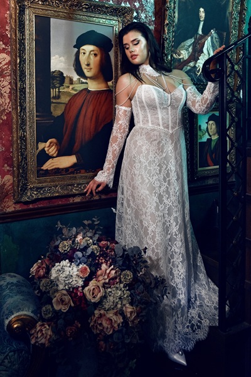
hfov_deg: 43.6
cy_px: 188
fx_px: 314
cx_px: 126
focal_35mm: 30
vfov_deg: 61.9
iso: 2000
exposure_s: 1/80
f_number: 5
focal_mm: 20
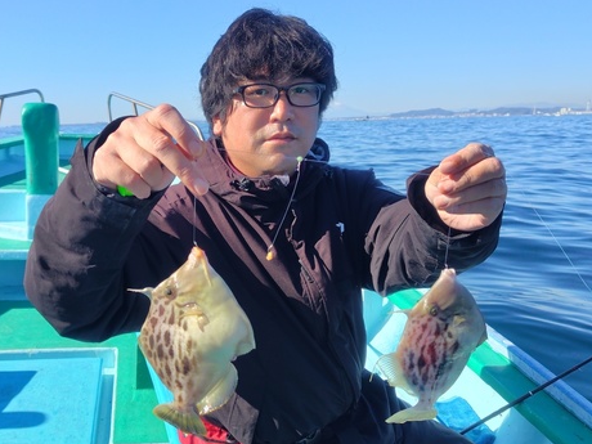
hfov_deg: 56.2
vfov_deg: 44.1
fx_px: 547
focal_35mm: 32
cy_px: 239
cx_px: 223
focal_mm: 5.6
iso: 50
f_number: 1.9
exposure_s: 1/844
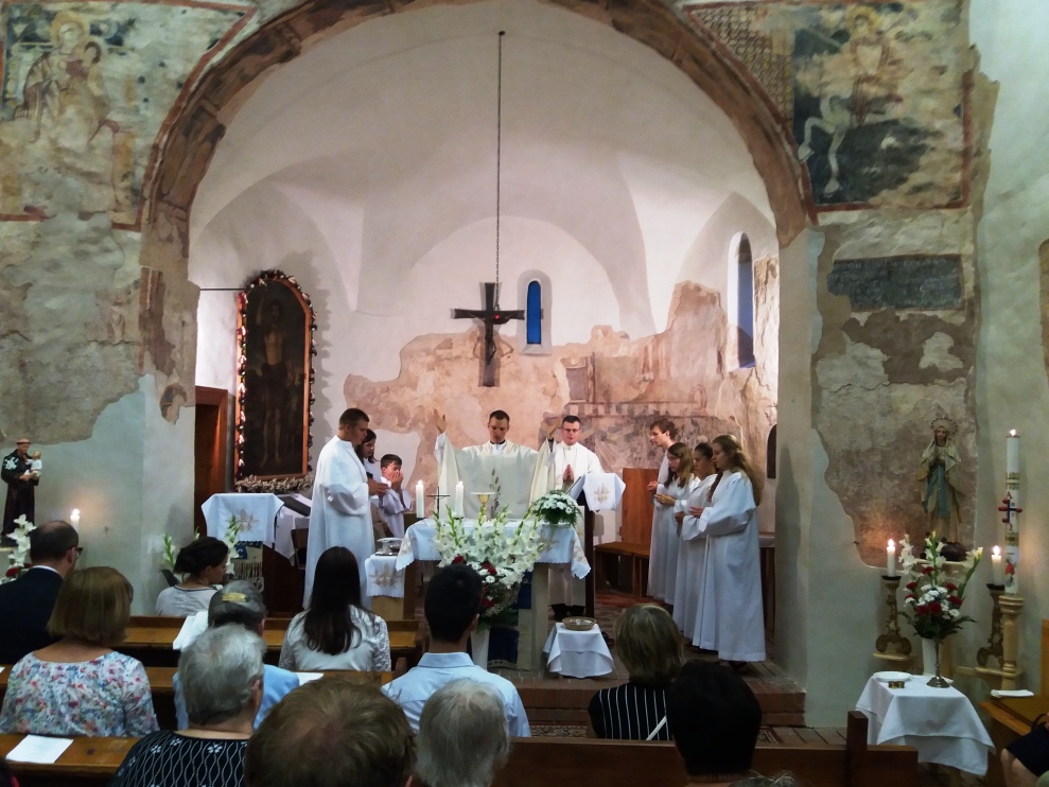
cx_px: 513
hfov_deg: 61.6
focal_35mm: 29
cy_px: 390
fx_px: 879
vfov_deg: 48.2
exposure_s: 1/25
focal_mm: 3.7
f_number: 1.9
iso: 200
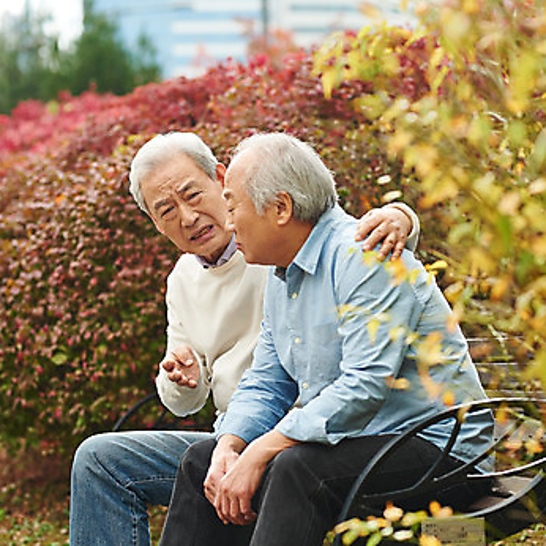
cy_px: 262
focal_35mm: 125
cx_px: 340
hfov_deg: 13.9
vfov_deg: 14.0
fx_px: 2231
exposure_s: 1/800
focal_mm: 85
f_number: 2.8
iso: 320
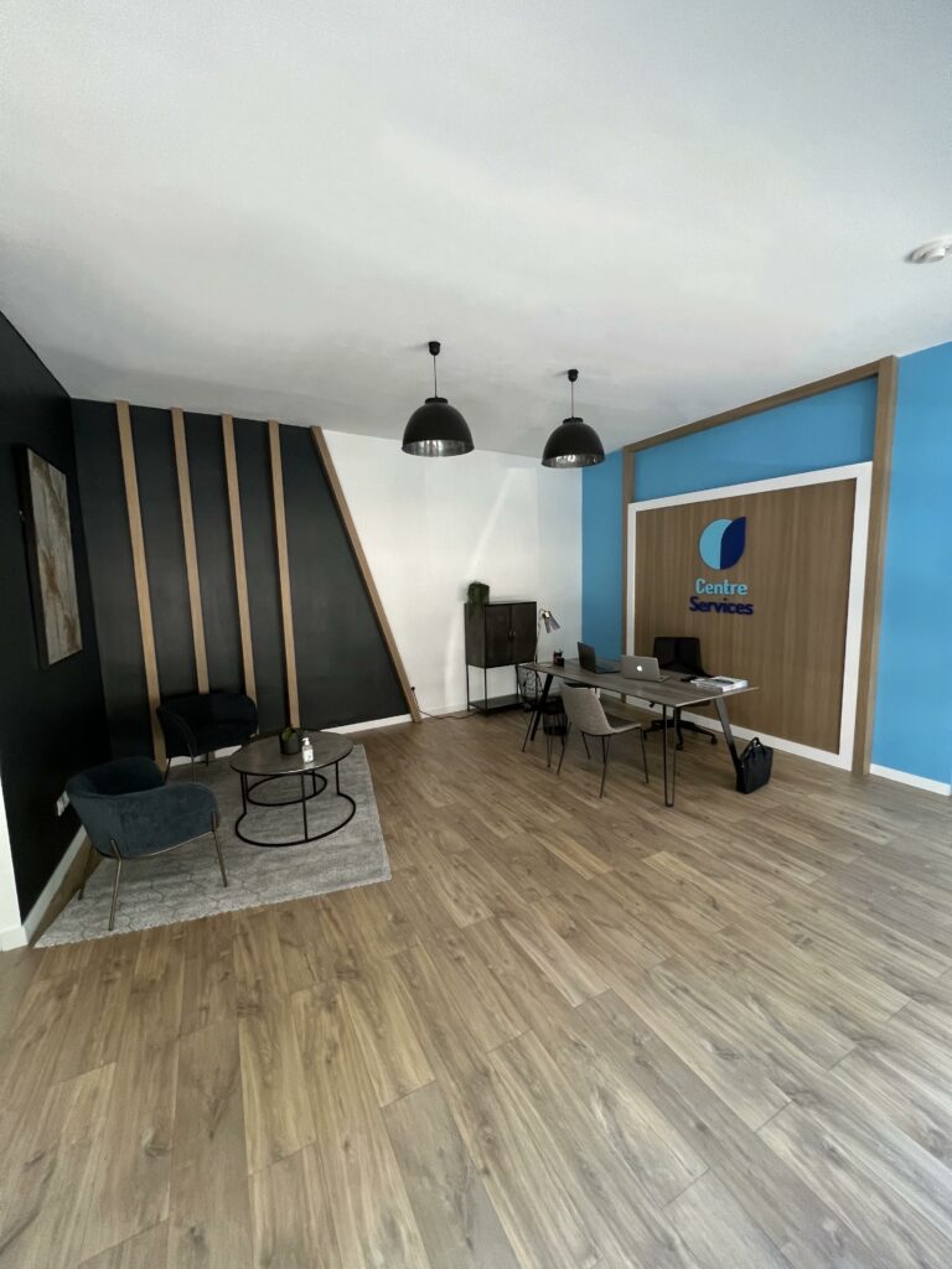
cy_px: 634
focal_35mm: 13
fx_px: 477
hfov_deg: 89.9
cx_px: 476
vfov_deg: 106.2
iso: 250
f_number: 1.8
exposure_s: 1/74
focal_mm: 1.57
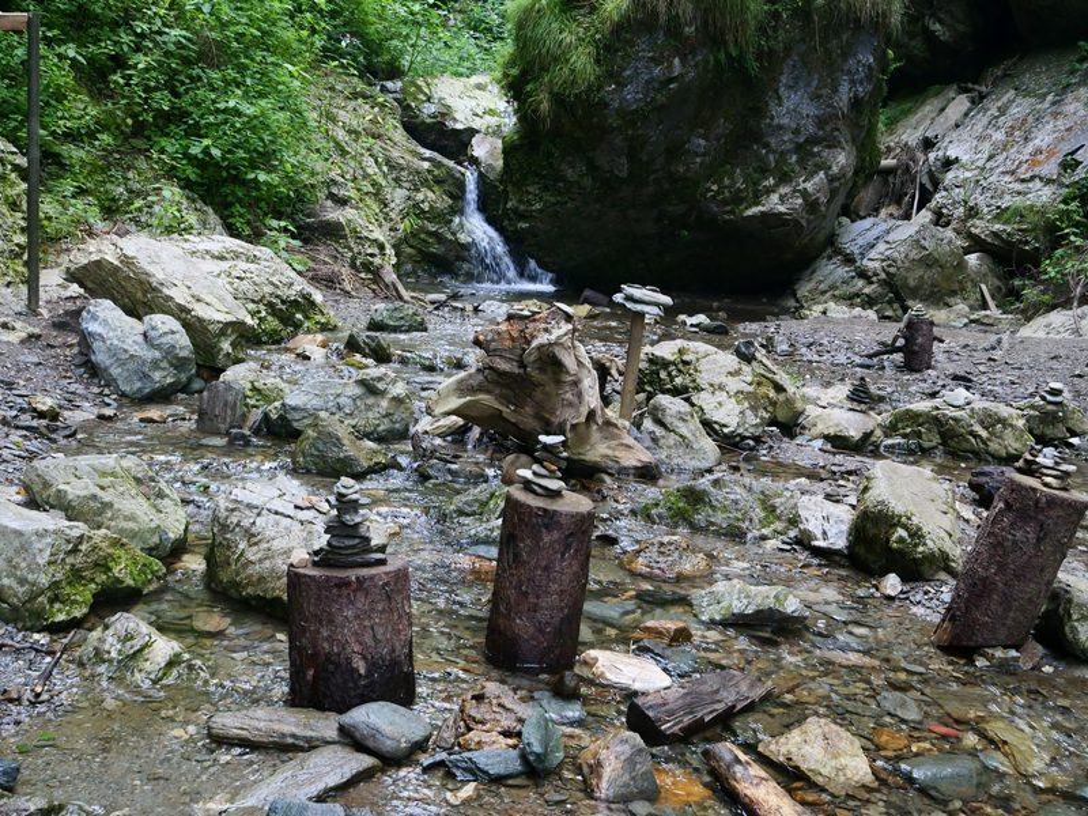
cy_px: 408
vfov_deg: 37.7
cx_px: 544
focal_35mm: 38
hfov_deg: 49.0
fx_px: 1194
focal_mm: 19
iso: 3200
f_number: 8
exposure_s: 1/60
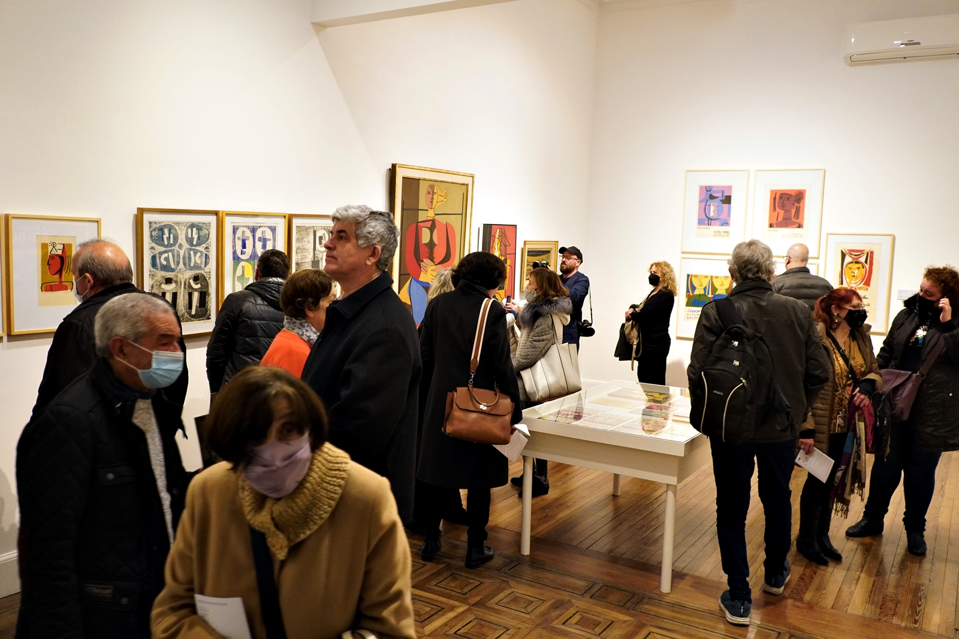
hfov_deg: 61.9
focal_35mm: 30
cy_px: 320
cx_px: 480
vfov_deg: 43.6
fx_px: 799
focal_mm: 20
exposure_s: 1/80
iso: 1600
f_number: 2.8
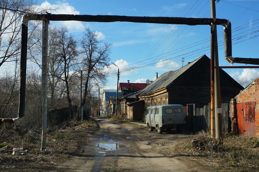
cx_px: 130
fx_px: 291
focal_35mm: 40
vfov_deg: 32.9
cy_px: 86
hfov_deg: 48.0
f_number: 8
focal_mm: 27
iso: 400
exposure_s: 1/800
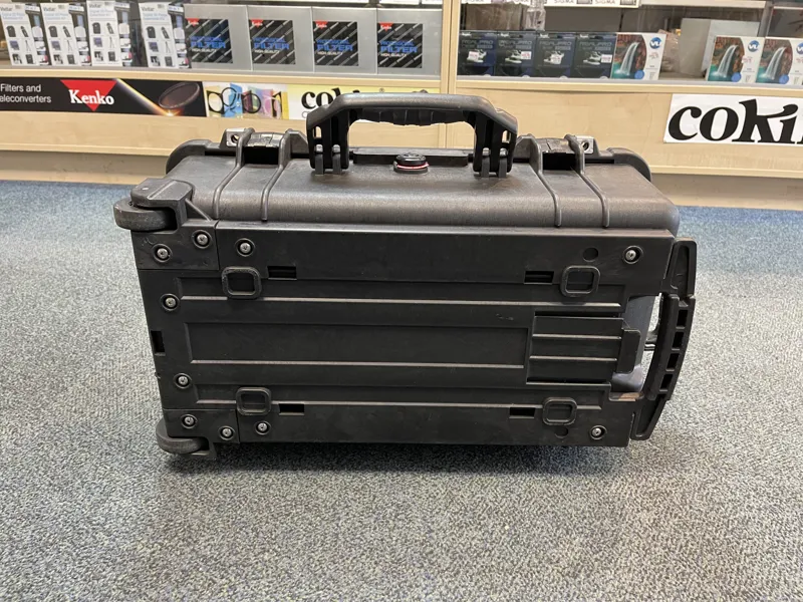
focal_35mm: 26
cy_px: 301
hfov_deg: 67.3
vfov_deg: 53.1
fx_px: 603
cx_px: 402
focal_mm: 5.1
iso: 400
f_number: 1.6
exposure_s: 1/50
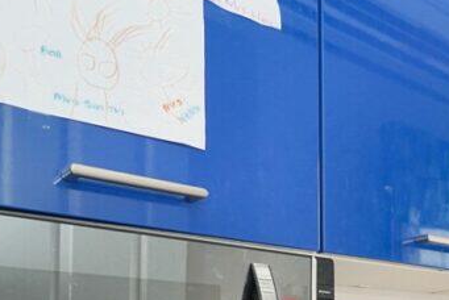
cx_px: 527
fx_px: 599
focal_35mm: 48
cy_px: 344
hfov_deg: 33.9
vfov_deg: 25.7
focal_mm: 16
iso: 320
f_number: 4
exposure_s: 1/60
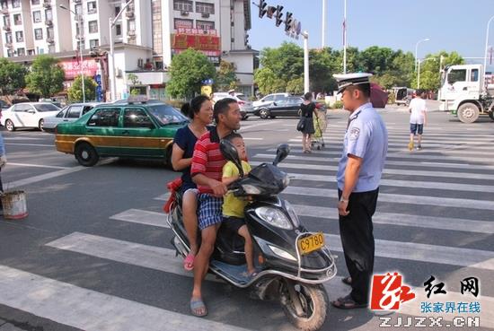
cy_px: 166
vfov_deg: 48.1
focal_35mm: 27
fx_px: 371
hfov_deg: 67.3
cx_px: 247
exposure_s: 1/500
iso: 800
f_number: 11
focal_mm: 18
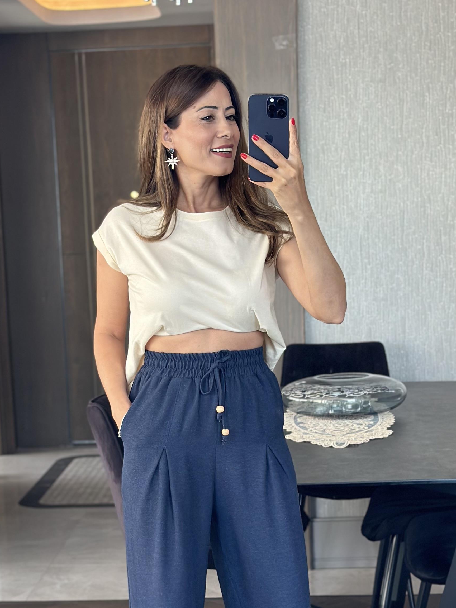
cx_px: 190
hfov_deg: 17.6
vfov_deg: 23.0
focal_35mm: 84
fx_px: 1475
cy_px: 471
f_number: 1.78
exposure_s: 1/61
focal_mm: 6.86
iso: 125
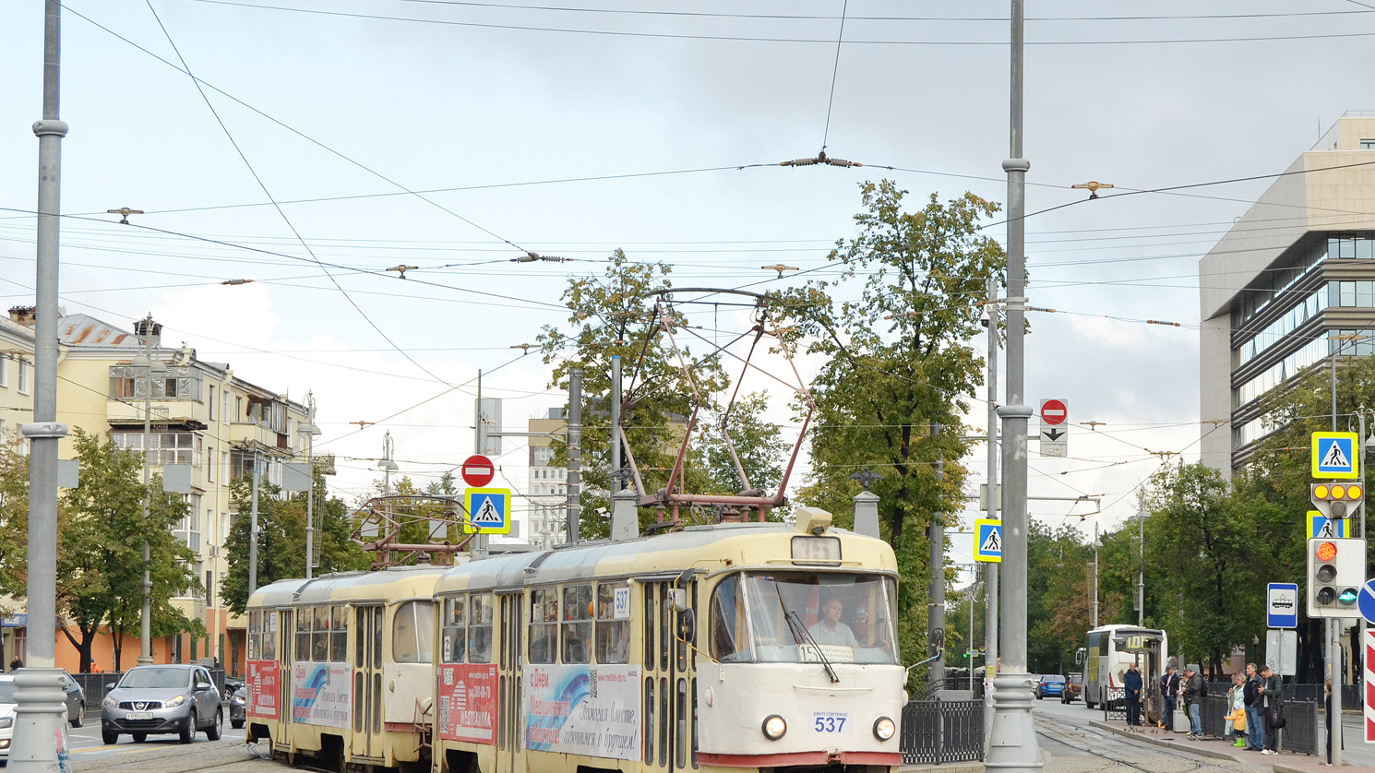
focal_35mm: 60
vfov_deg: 20.0
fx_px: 2187
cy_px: 444
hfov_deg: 34.9
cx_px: 686
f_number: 6.3
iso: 400
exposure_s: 1/640
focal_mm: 38
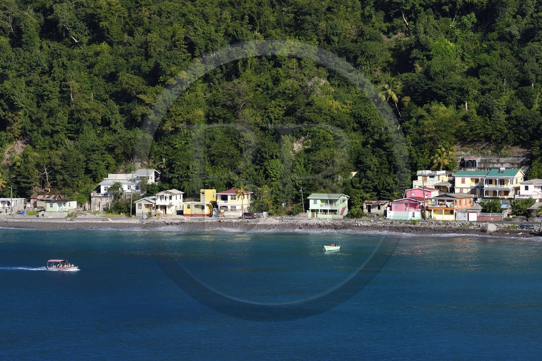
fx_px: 3009
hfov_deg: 10.3
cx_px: 271
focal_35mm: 200
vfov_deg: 6.9
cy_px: 180
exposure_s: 1/250
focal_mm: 200
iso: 200
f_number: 11
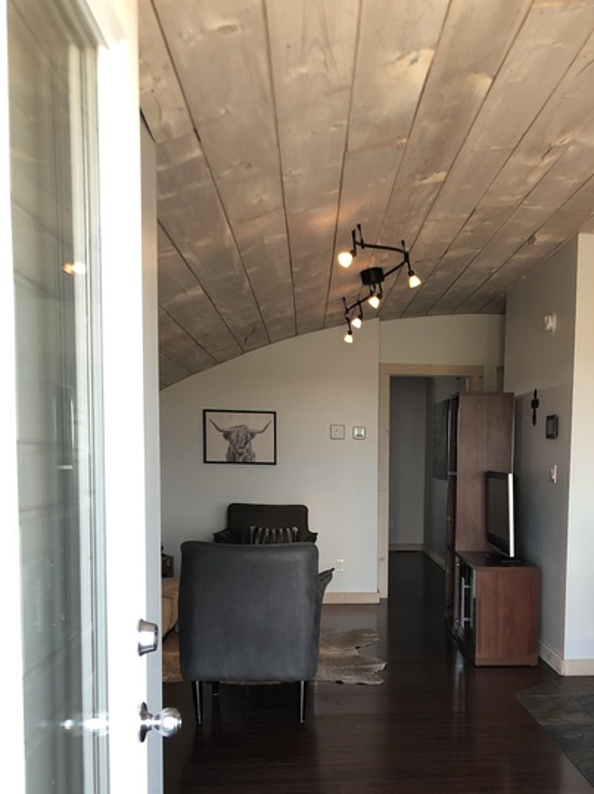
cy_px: 543
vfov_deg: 45.9
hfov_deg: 35.4
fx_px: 916
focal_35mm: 40
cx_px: 417
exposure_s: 1/30
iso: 25
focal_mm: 3.99
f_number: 1.8
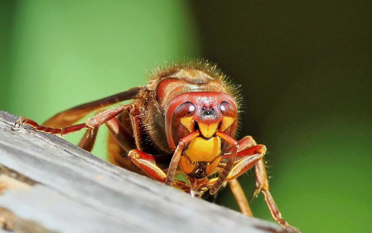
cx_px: 186
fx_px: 8607
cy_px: 138
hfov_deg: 2.5
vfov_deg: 1.5
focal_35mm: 849
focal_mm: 400
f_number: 8
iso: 800
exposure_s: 1/500
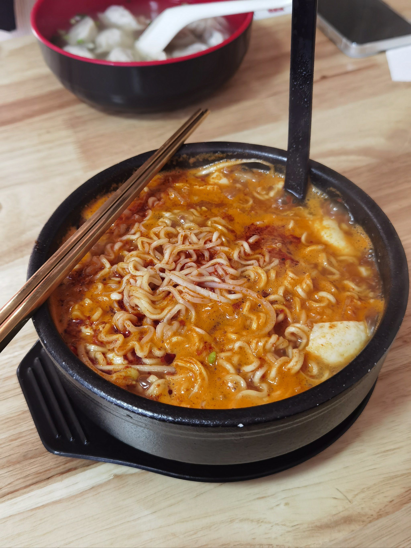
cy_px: 274
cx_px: 206
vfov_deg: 52.6
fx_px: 554
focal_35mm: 35
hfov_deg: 40.7
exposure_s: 1/50
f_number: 1.9
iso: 125
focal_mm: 6.71
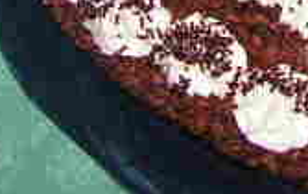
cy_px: -214
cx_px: 444
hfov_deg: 13.6
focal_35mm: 146
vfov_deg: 8.5
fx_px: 1228
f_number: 3.2
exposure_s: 1/40
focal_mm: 6
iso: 200
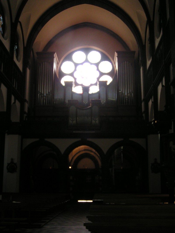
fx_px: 303
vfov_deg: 42.1
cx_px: 88
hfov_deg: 32.2
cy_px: 116
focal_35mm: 45
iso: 200
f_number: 2.8
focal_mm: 6.9
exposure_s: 1/25
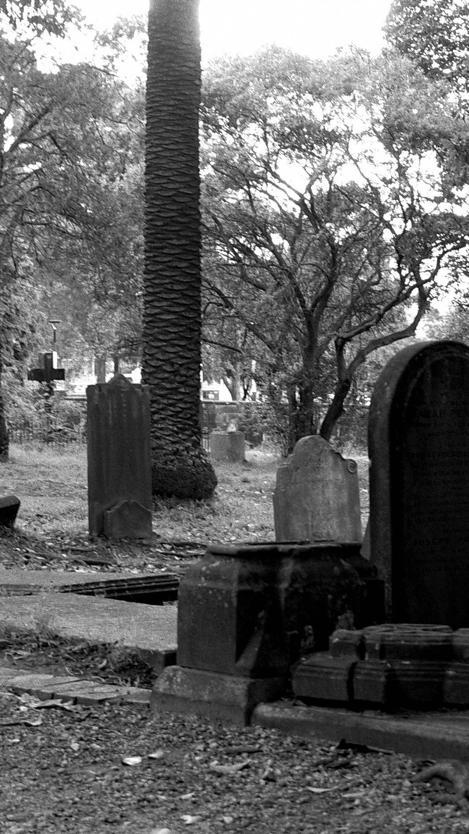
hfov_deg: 12.7
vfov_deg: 22.4
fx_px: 2100
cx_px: 383
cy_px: 469
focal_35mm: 95
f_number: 2.8
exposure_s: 1/8
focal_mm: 18.3
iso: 250
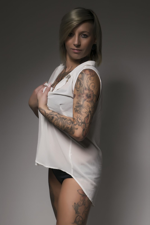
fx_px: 515
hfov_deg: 16.6
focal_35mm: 82
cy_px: 112
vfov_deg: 24.6
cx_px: 75
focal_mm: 55
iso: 100
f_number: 14
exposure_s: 1/100
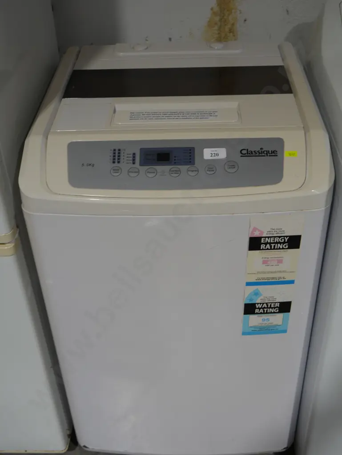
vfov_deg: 44.8
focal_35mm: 42
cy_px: 228
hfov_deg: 34.4
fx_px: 553
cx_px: 171
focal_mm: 21
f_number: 4.6
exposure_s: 1/60
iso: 200
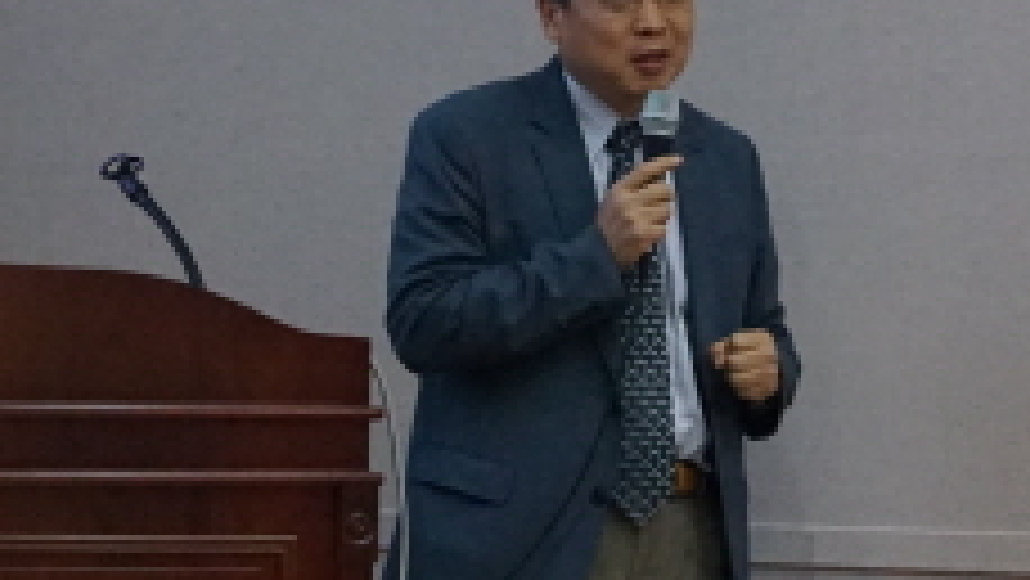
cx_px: 432
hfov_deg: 12.0
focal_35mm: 179
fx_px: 4890
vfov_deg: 6.8
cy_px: 632
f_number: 4.5
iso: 6400
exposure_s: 1/100
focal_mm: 49
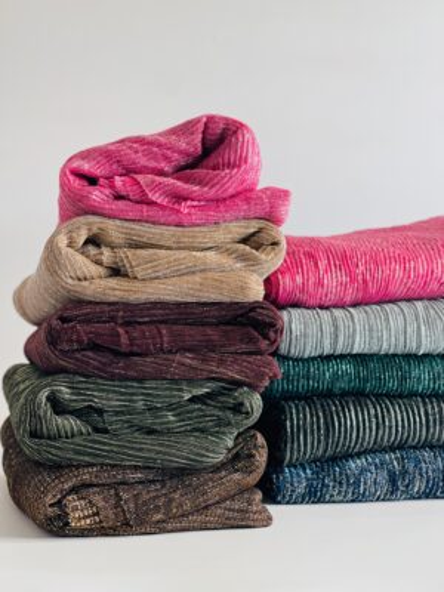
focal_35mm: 64
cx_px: 222
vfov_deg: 30.3
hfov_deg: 22.9
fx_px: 1095
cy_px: 296
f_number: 2.2
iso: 100
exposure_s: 1/100
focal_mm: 7.5
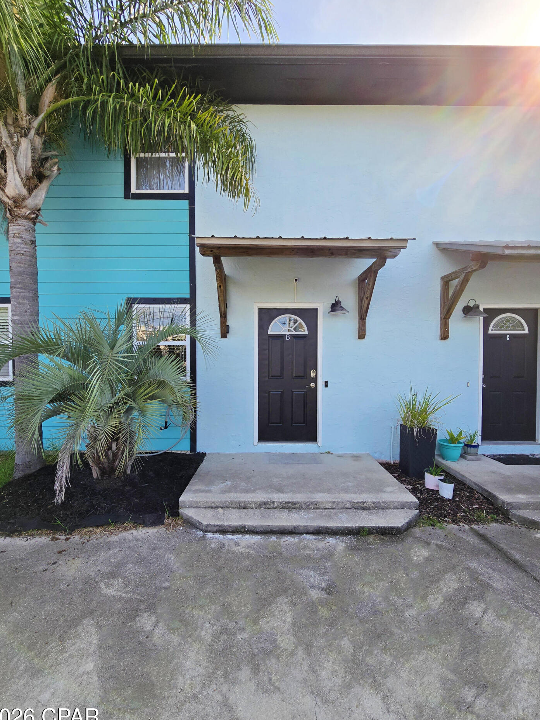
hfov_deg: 85.6
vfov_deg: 102.1
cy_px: 364
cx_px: 259
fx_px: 291
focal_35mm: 14
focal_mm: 2.2
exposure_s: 1/1129
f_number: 2.2
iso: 50
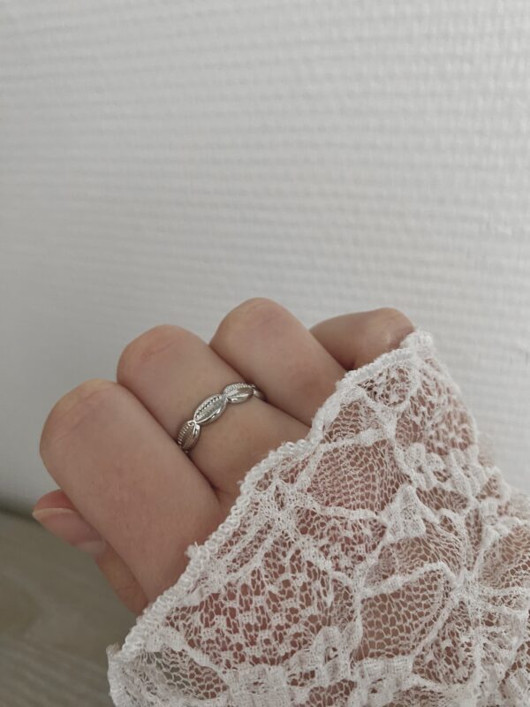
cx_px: 265
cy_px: 354
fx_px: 510
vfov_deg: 69.4
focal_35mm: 25
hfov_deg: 54.9
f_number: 1.8
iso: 160
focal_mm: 4.25
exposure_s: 1/60
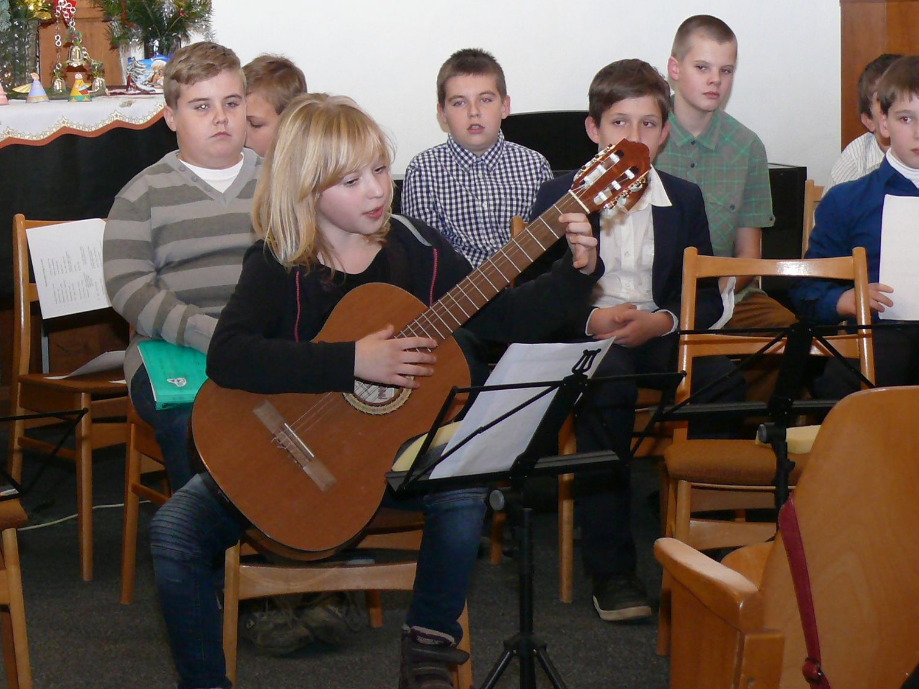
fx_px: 2734
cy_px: 310
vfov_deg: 14.4
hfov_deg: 19.1
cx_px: 386
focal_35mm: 103
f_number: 3.2
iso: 200
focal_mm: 11.6
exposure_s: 1/30
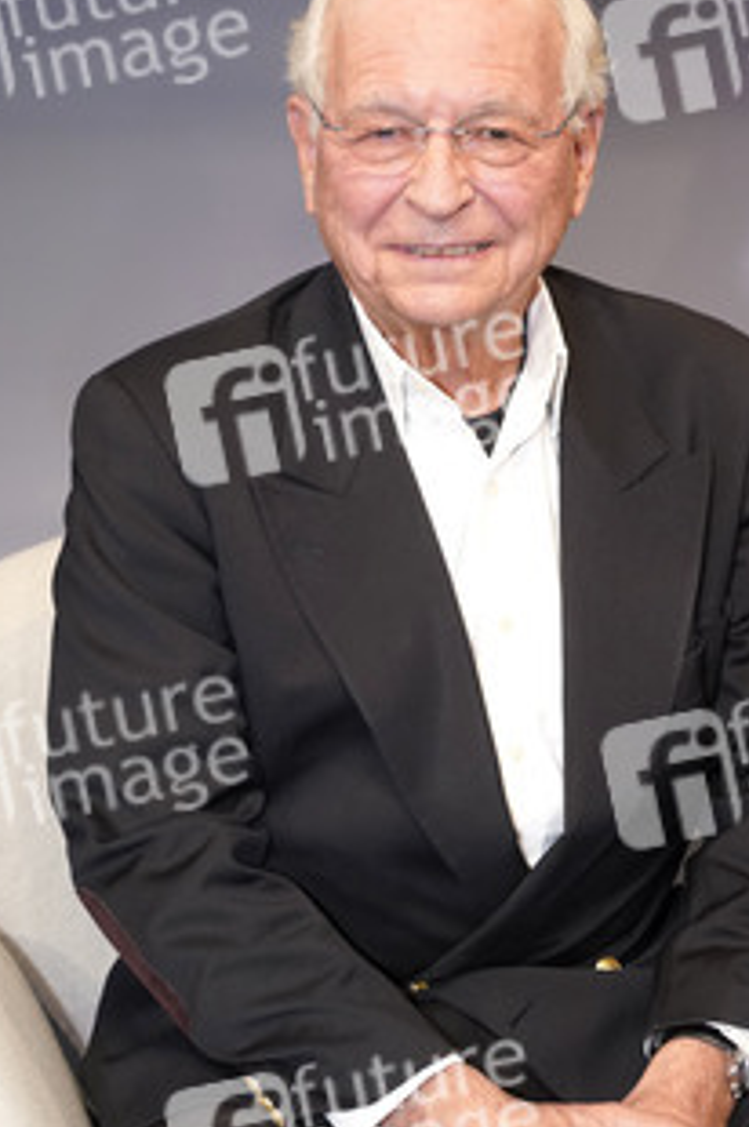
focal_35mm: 67
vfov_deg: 30.1
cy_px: 582
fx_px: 2095
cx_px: 458
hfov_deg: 20.2
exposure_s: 1/125
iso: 2000
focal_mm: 52
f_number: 5.6
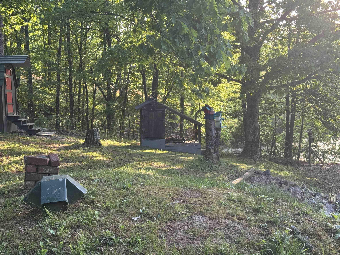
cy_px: 128
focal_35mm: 48
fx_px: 471
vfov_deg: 30.3
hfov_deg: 39.7
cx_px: 170
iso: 64
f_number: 1.78
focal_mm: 6.76
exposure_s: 1/185
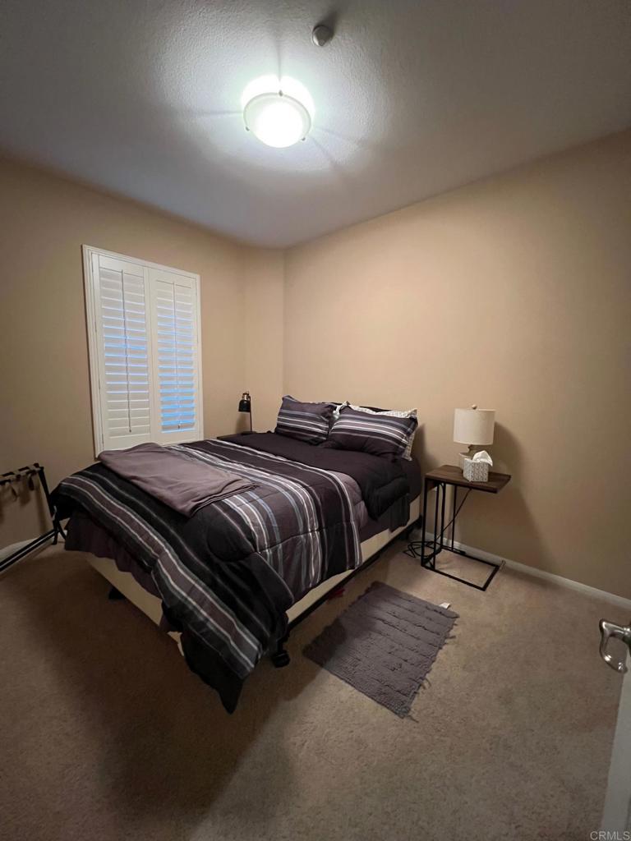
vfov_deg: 106.2
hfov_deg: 89.9
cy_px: 420
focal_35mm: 13
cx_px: 316
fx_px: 316
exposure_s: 1/40
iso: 1000
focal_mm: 1.57
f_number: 1.8
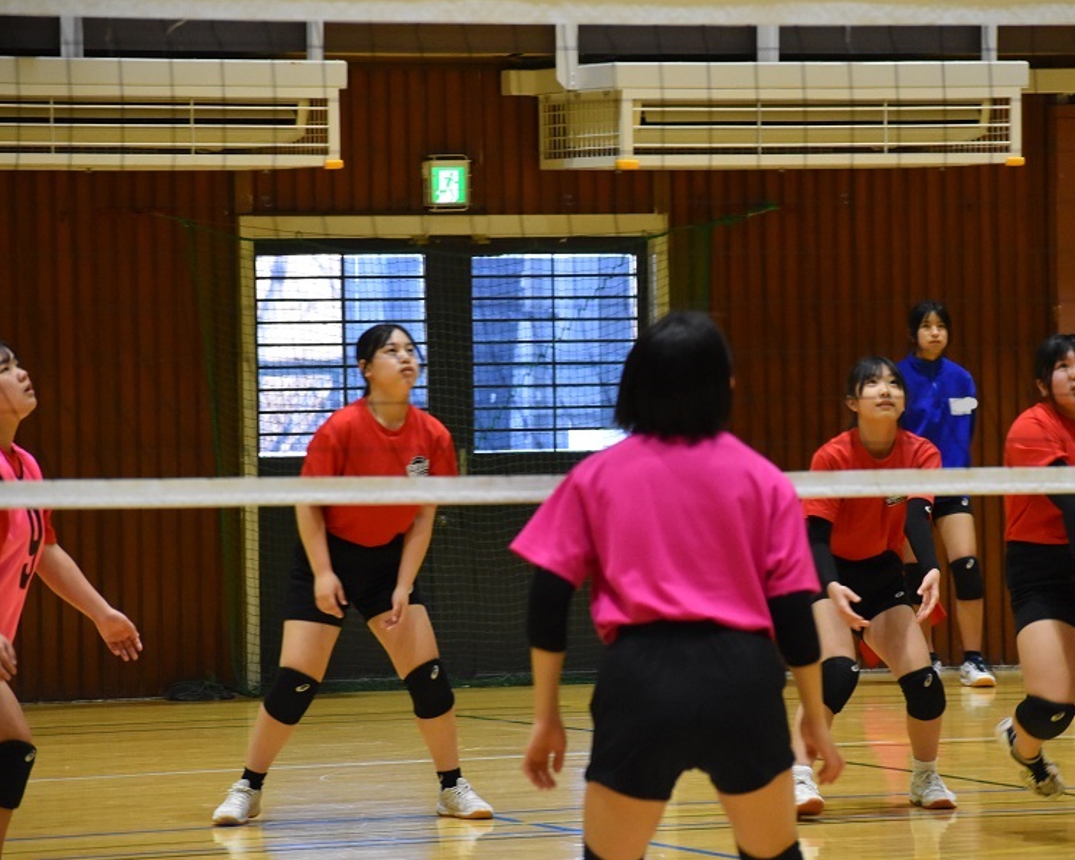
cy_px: 431
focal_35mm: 221
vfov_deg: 7.0
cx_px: 623
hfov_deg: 8.7
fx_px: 7031
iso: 3200
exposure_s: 1/200
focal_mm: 130
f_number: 4.8
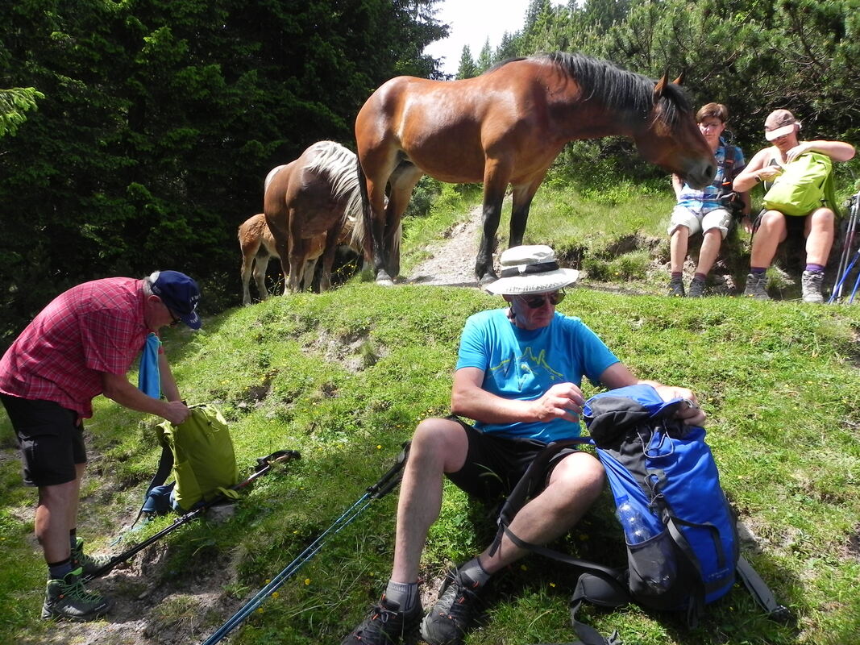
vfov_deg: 53.1
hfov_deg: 67.3
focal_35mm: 26
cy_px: 322
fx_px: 646
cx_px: 430
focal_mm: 4.6
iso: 160
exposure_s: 1/198
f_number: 5.6
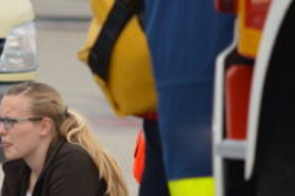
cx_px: -33
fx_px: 10562
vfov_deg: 1.1
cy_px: 194
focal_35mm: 1289
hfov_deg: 1.6
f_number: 5.6
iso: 400
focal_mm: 300
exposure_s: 1/1000
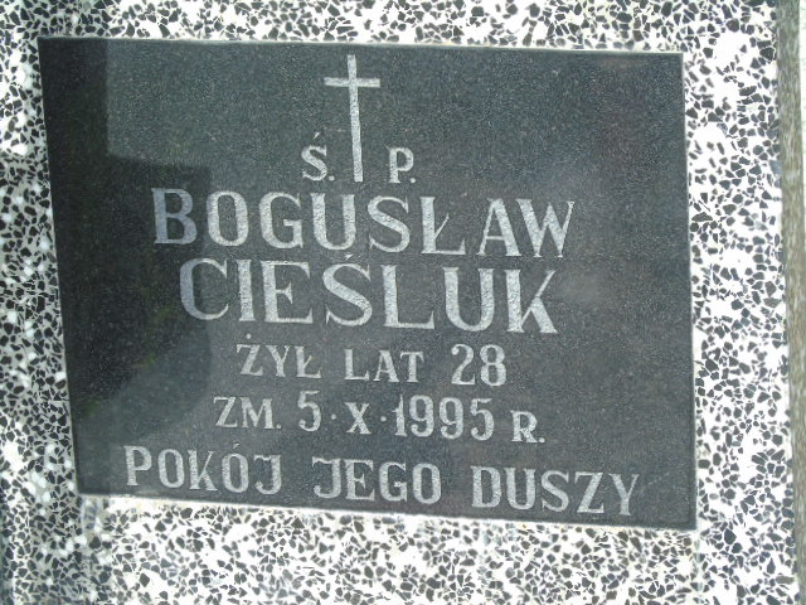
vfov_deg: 9.2
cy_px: 302
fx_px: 3772
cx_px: 403
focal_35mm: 162
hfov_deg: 12.2
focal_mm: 29
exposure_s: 1/125
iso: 100
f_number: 4.9
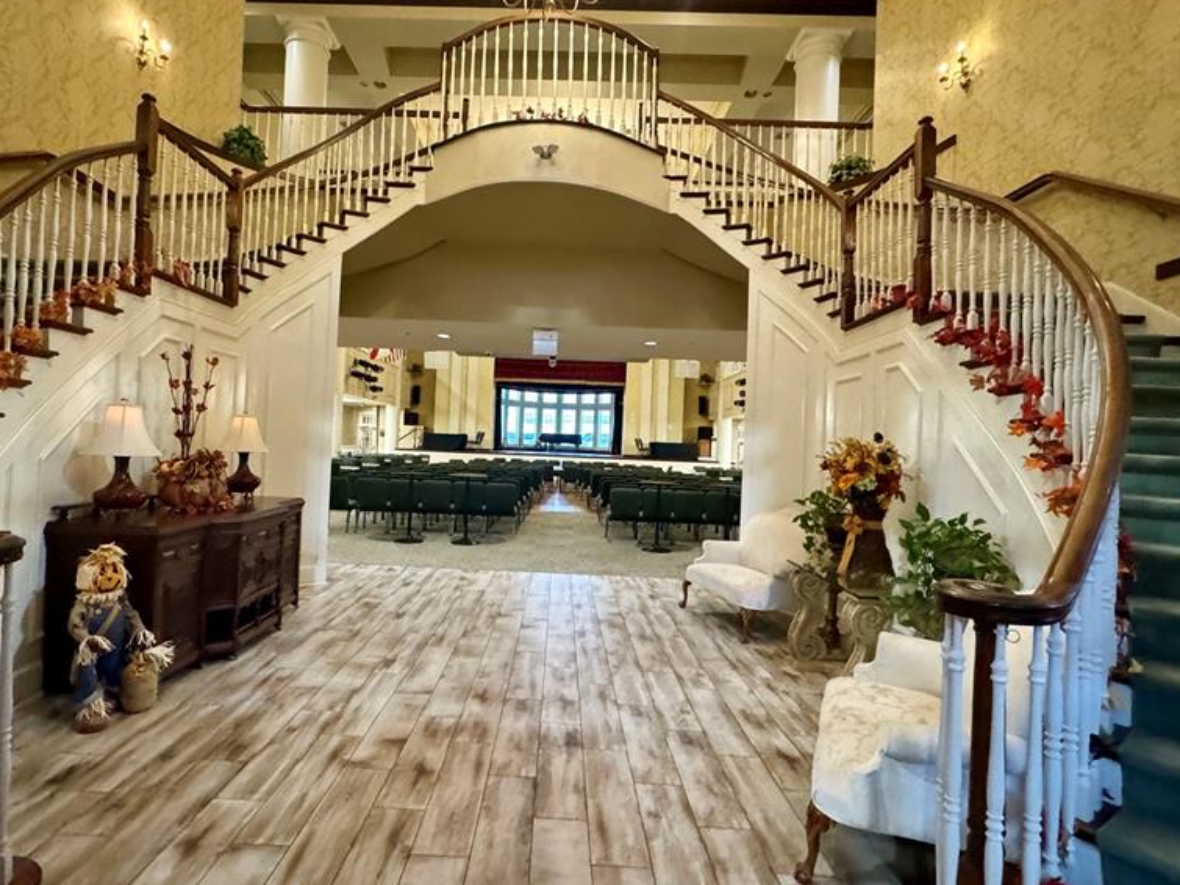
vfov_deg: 68.7
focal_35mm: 19
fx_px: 648
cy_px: 435
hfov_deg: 84.5
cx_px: 549
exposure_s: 1/60
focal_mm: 2.22
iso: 1250
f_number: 2.2
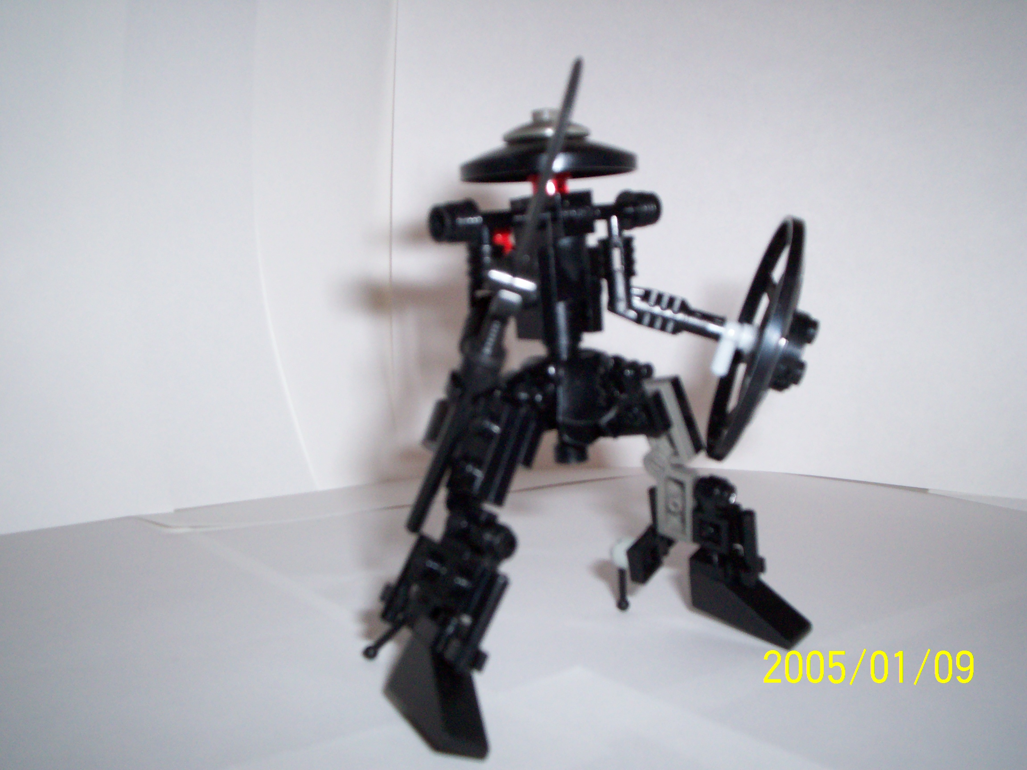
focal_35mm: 36
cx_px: 514
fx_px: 1068
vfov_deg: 39.7
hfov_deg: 51.4
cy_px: 385
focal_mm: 5.9
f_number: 4.5
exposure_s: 1/64
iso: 140
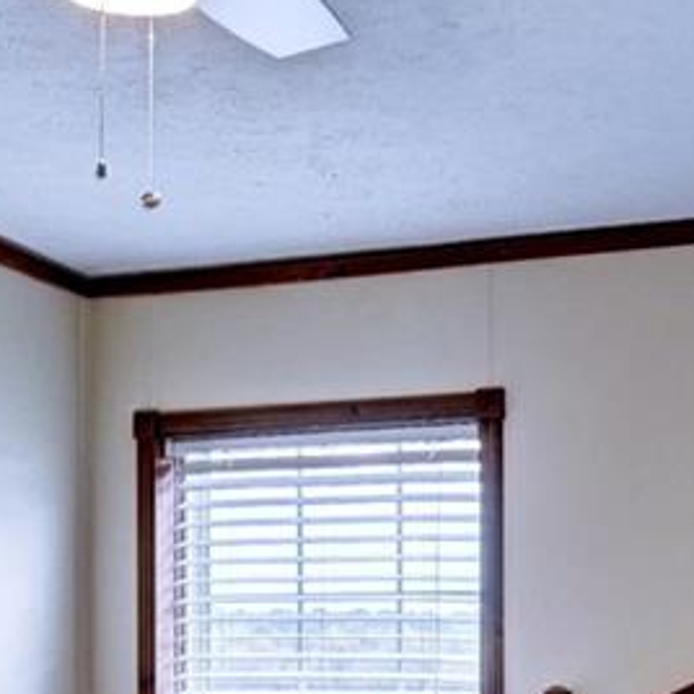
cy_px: 673
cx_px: 816
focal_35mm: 91
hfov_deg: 18.2
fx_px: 2064
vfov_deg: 18.6
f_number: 8
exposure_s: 1/15
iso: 400
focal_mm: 14
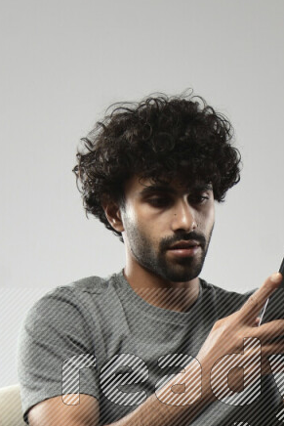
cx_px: 236
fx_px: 1170
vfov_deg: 19.8
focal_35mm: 99
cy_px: 456
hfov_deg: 13.7
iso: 400
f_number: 5.6
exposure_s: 1/125
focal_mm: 36
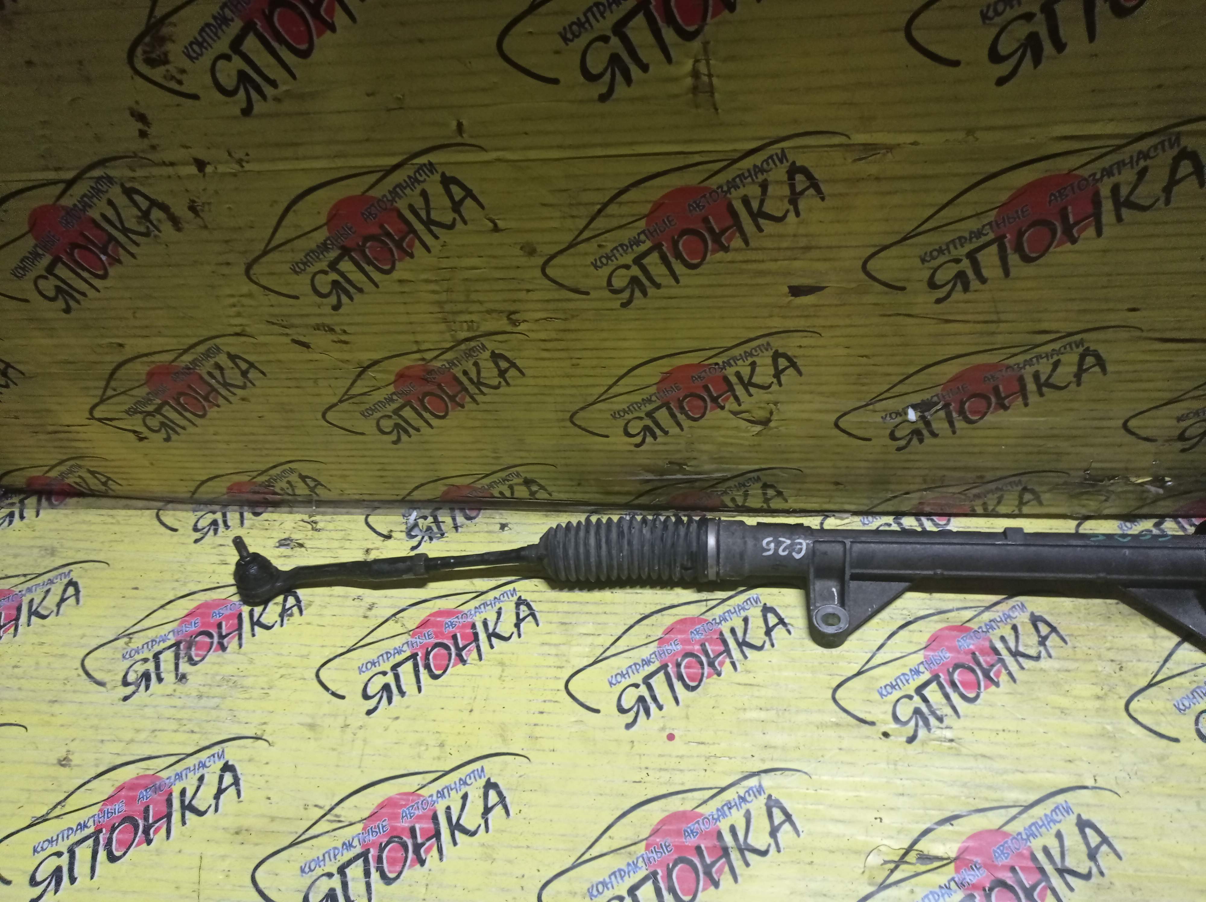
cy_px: 451
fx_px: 975
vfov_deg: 49.7
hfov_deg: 63.5
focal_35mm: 28
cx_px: 603
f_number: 1.79
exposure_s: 1/25
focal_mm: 4.7
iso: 721
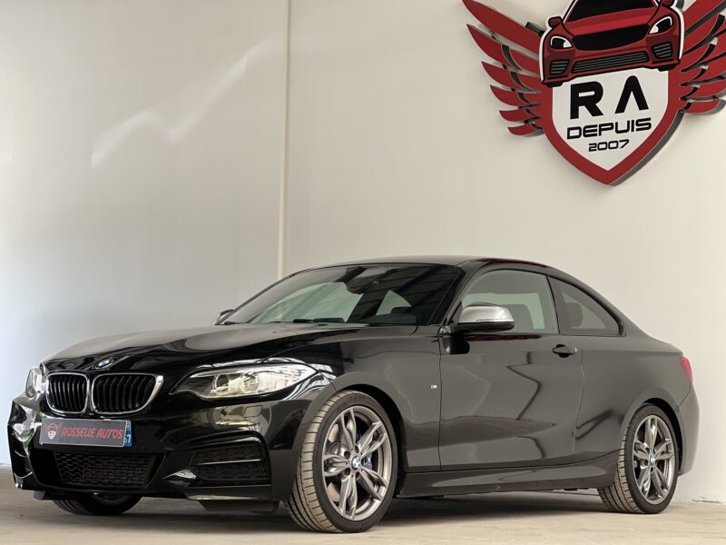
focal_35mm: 77
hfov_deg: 25.3
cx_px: 363
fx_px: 1615
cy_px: 272
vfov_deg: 19.1
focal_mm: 9
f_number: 2.8
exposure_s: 1/121
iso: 125
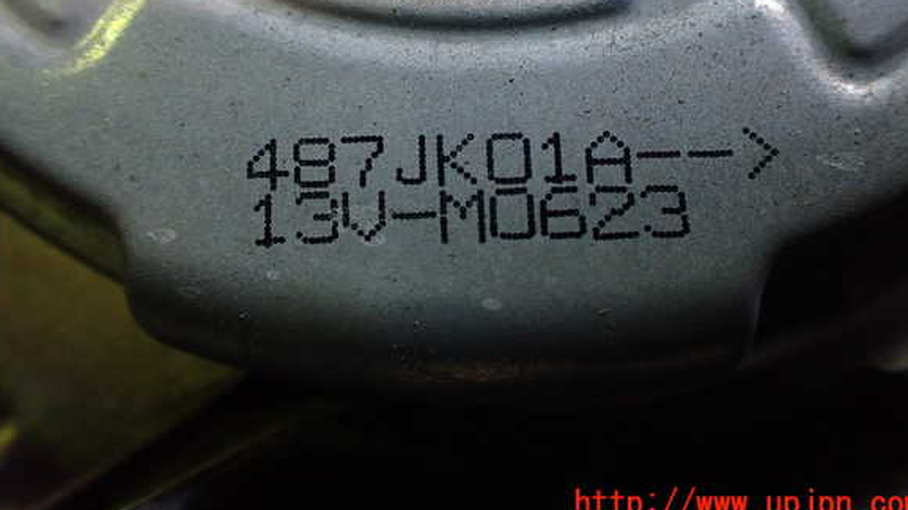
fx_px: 818
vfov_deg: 34.3
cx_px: 458
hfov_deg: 58.0
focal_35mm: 34
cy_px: 170
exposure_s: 1/125
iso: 800
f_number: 2.3
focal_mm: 5.4
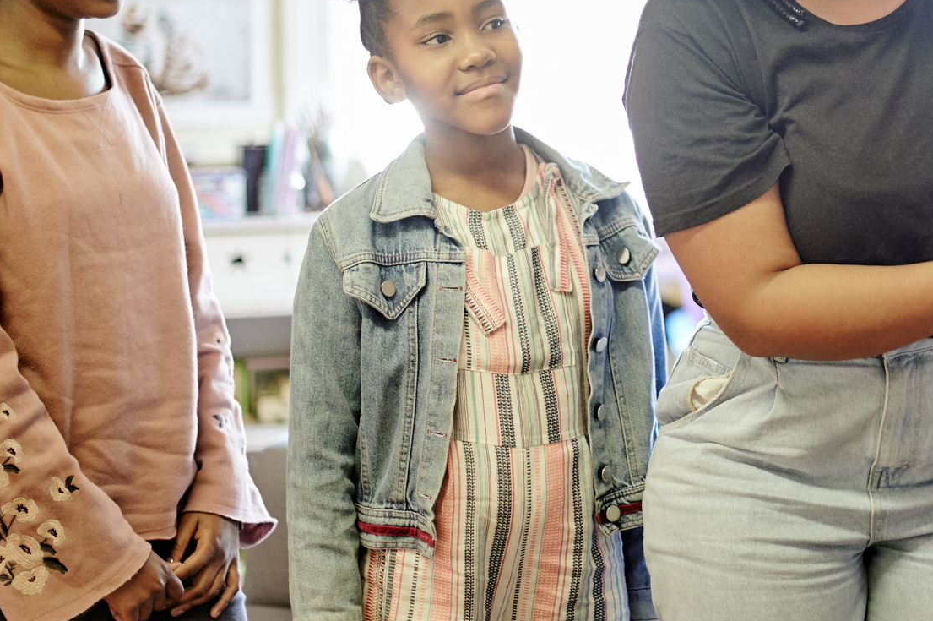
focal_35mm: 96
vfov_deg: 14.2
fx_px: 2486
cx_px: 731
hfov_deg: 21.0
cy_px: 125
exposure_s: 1/160
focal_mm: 50
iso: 800
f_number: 1.4
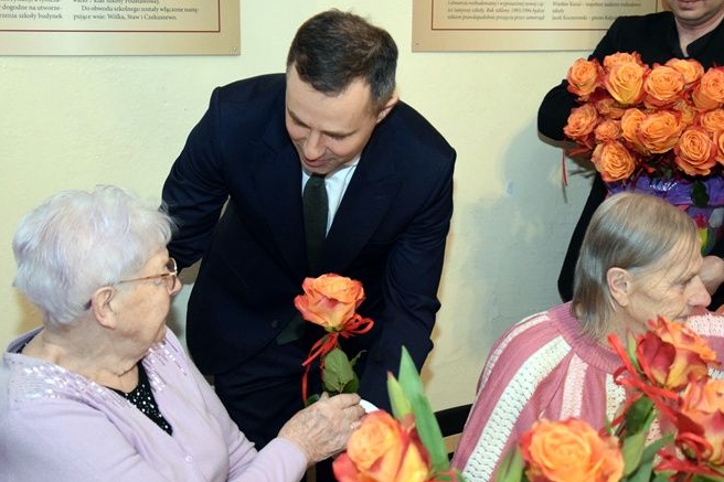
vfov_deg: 19.4
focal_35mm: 70
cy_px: 219
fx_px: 1407
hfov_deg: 28.8
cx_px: 407
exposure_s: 1/60
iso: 3200
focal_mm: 34
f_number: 4.2
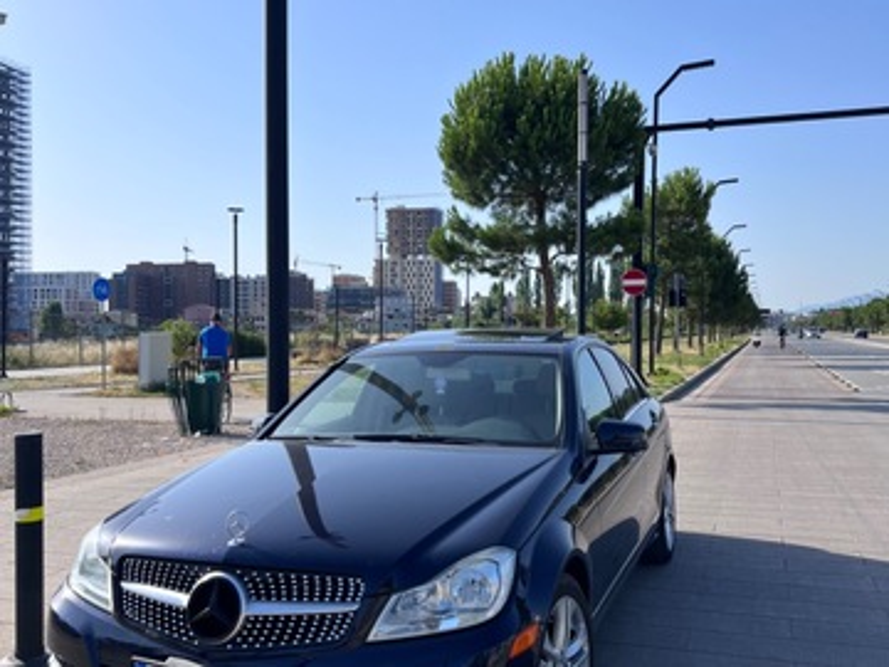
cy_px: 334
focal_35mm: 26
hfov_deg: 67.3
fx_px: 668
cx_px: 444
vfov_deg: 53.1
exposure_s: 1/5076
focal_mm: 5.7
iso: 50
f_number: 1.5
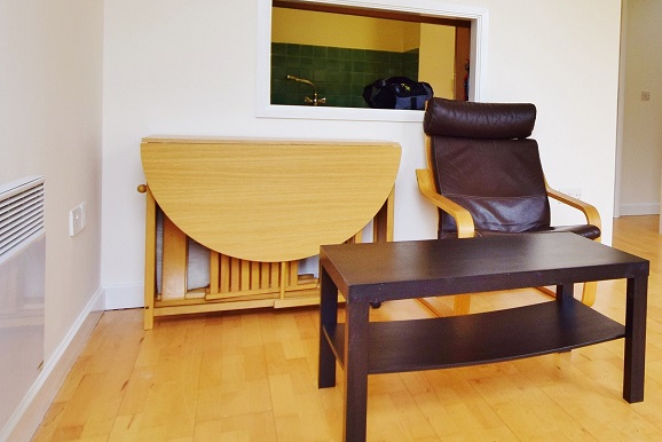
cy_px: 145
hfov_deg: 48.5
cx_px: 598
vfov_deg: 37.5
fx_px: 644
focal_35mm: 35
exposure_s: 1/100
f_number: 5
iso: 400
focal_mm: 10
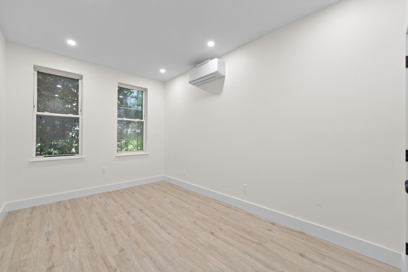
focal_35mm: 14
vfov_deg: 81.2
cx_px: 204
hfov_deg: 104.3
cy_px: 136
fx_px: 159
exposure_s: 1/2
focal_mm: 14
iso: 250
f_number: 10
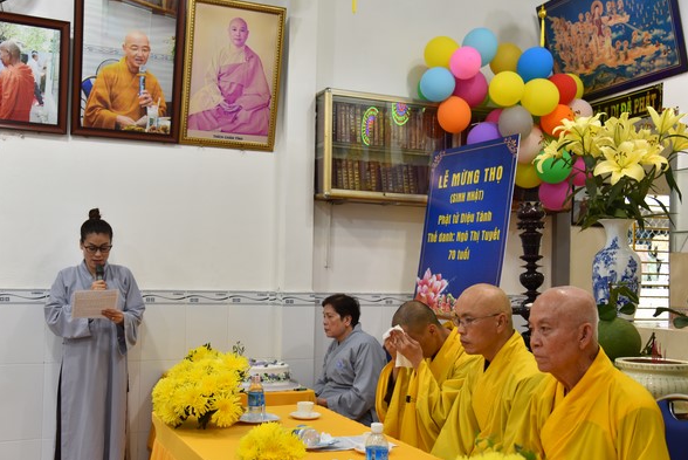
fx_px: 803
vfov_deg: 31.9
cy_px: 253
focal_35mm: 42
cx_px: 321
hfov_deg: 46.3
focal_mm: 38
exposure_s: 1/80
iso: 400
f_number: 4.5
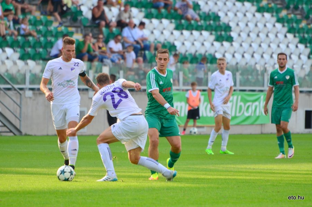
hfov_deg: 4.6
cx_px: 156
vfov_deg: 3.0
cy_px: 104
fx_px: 3892
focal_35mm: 450
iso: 640
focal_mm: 300
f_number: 5.6
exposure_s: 1/800
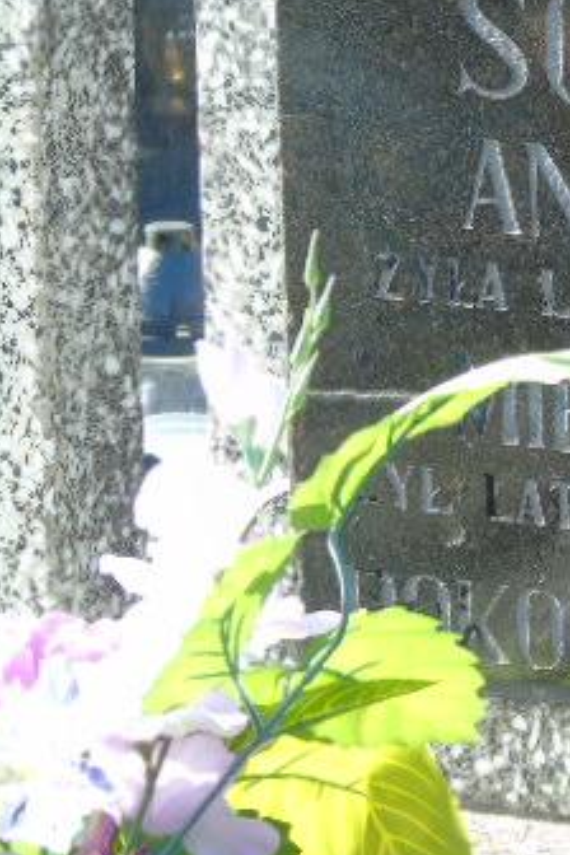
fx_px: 8763
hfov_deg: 3.7
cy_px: 313
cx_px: 631
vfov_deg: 5.6
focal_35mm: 369
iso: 100
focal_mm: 33
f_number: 5
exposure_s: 1/125
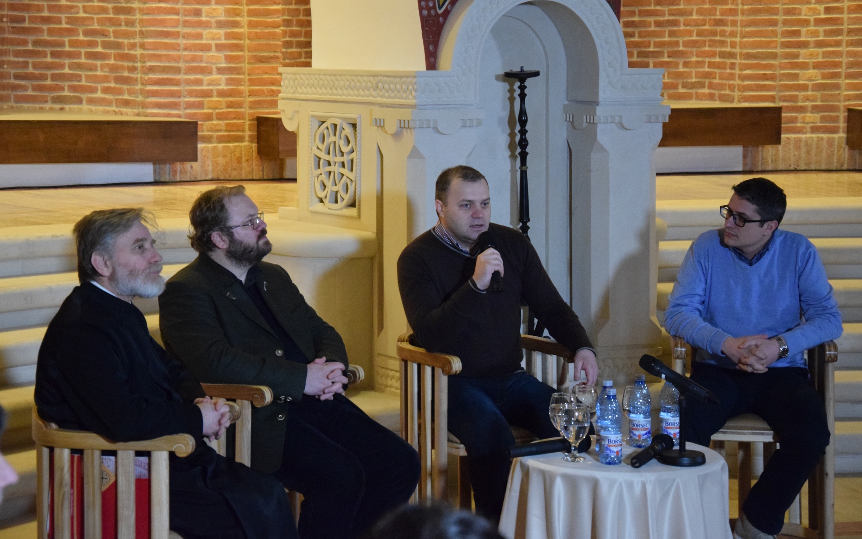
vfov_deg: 13.8
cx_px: 431
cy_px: 256
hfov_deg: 21.9
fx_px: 2232
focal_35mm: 95
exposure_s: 1/30
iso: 6400
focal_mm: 62
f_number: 5.3
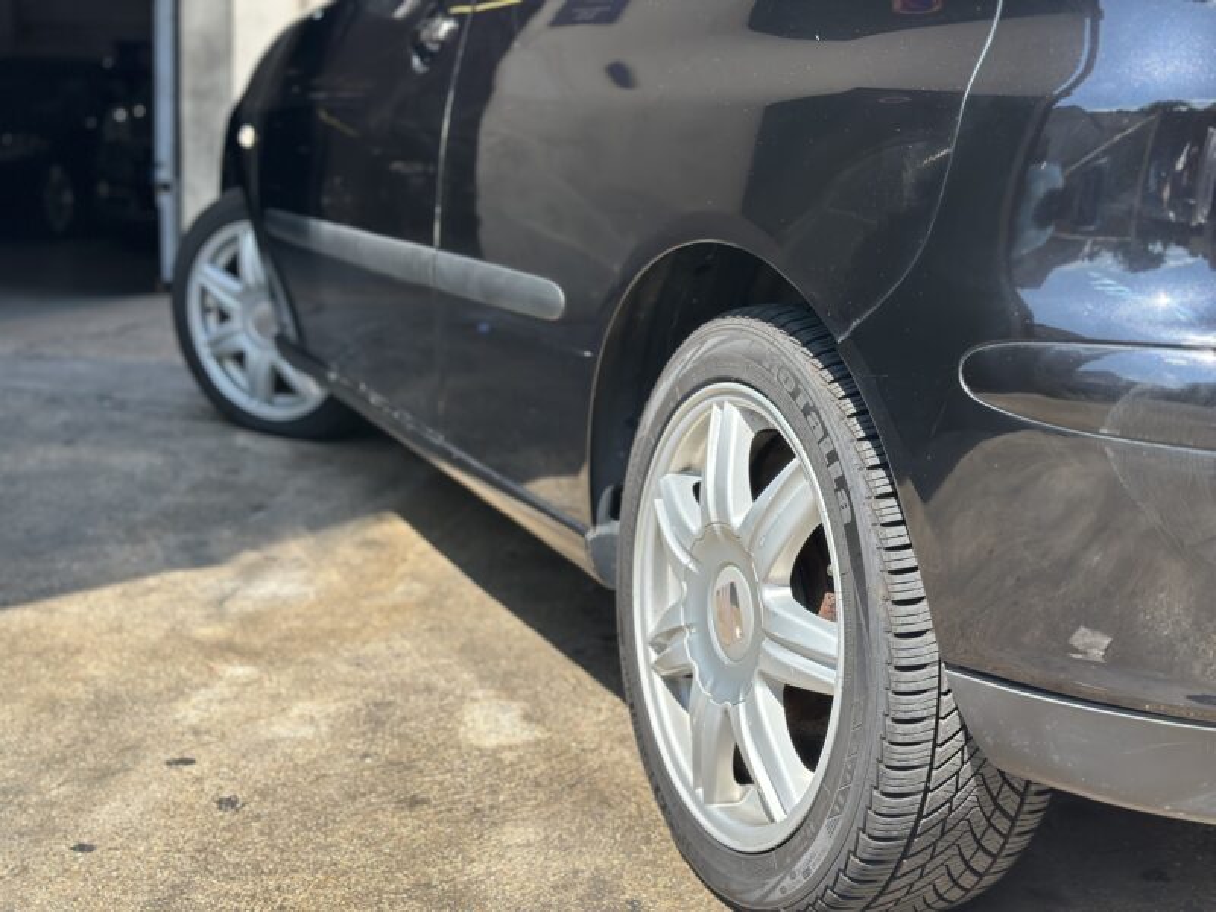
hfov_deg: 39.7
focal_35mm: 48
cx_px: 608
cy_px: 456
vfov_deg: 30.3
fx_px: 1686
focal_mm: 6.86
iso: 100
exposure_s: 1/2532
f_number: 1.78
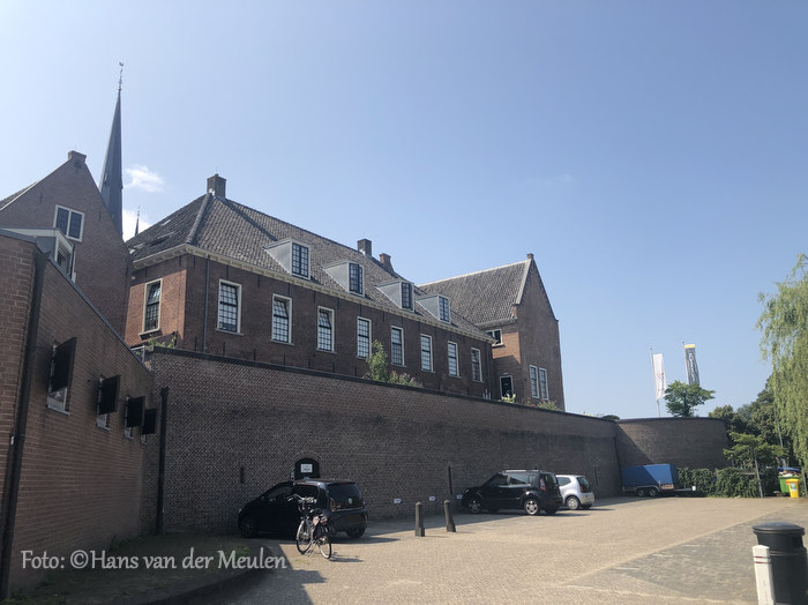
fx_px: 653
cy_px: 302
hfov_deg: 63.5
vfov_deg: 49.7
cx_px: 404
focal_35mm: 28
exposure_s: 1/2114
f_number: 1.8
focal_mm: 3.99
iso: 20
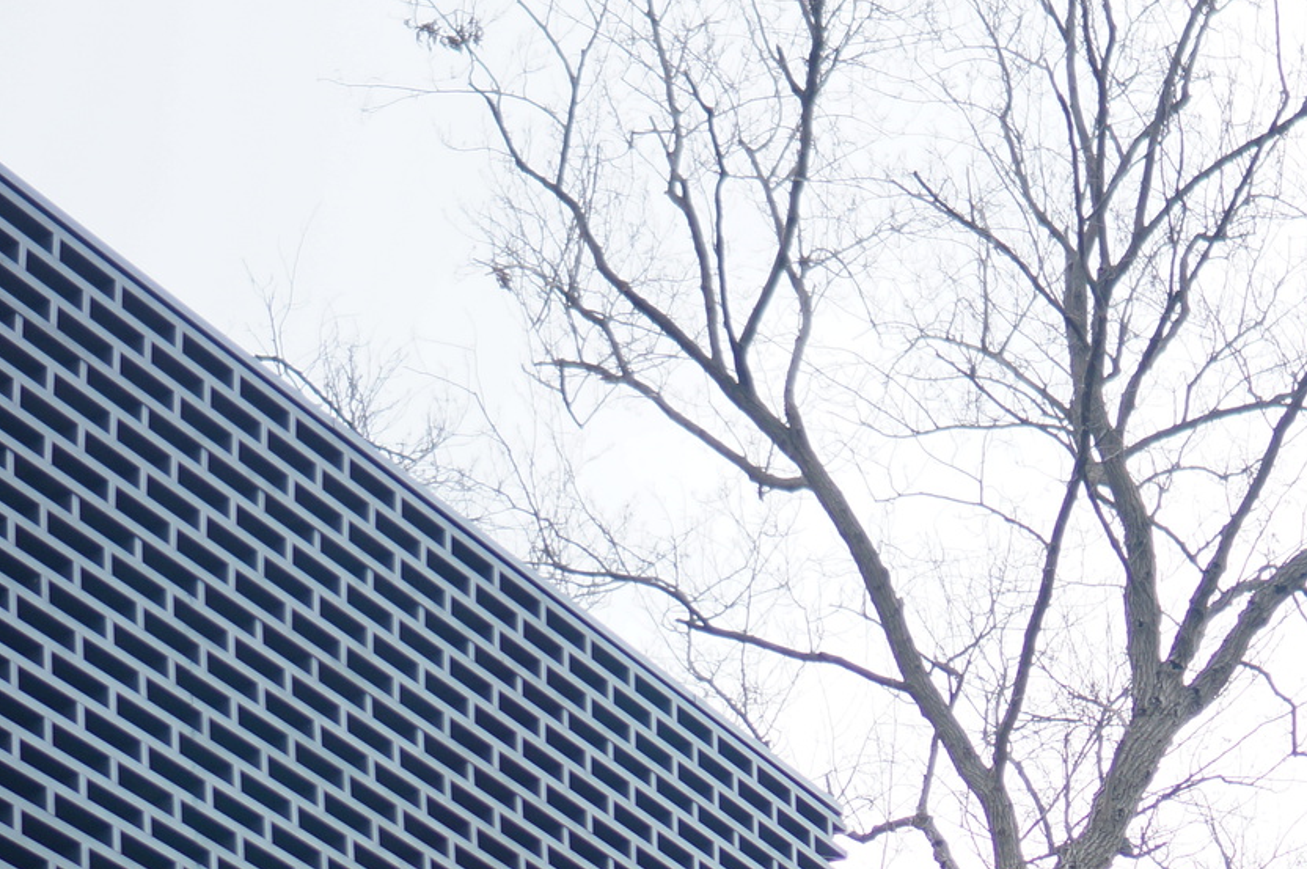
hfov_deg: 16.2
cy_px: 826
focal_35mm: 126
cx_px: 779
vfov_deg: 10.8
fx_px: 4577
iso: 100
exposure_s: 1/1000
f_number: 1.8
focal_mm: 35
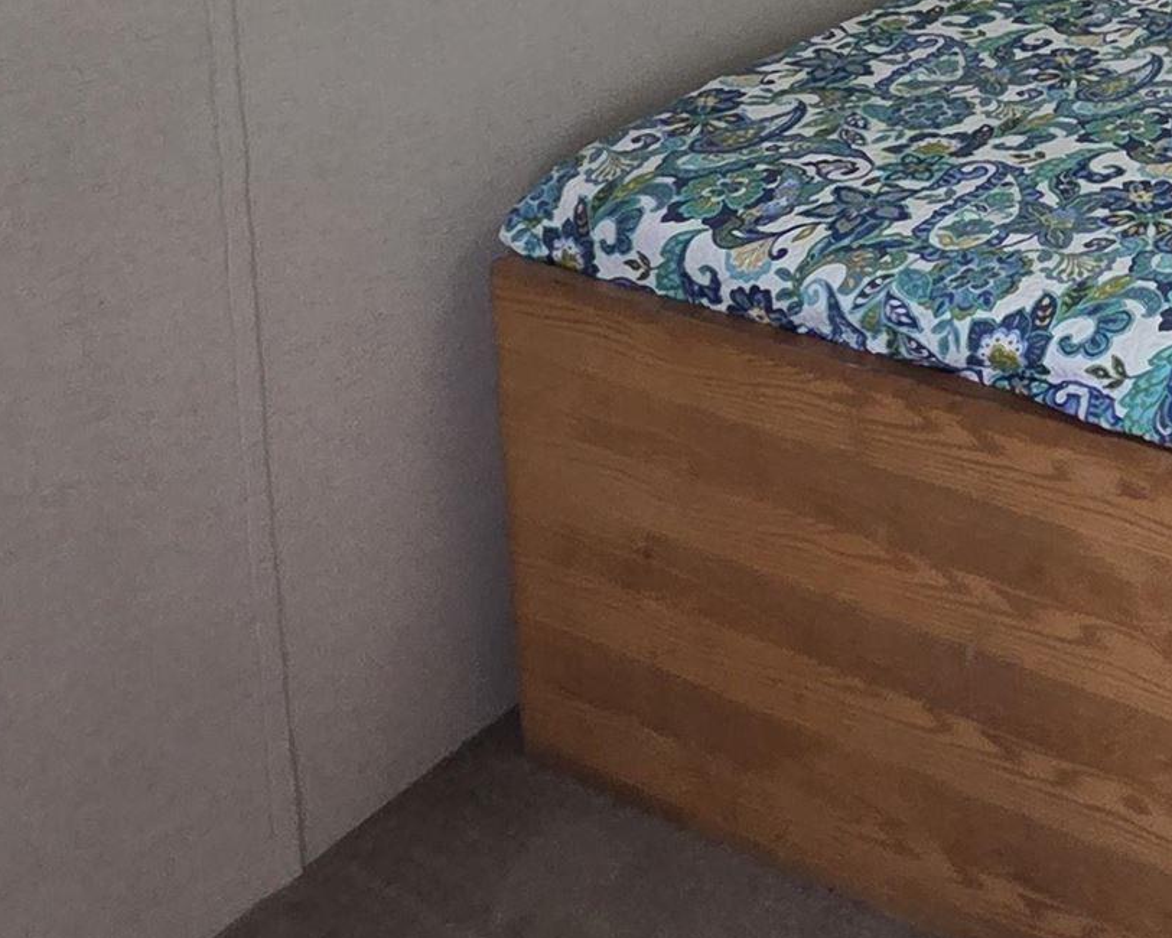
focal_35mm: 48
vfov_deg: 24.8
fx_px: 1665
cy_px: -440
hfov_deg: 31.1
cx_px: 1485
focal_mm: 2.2
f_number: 2.2
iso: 200
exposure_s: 1/60
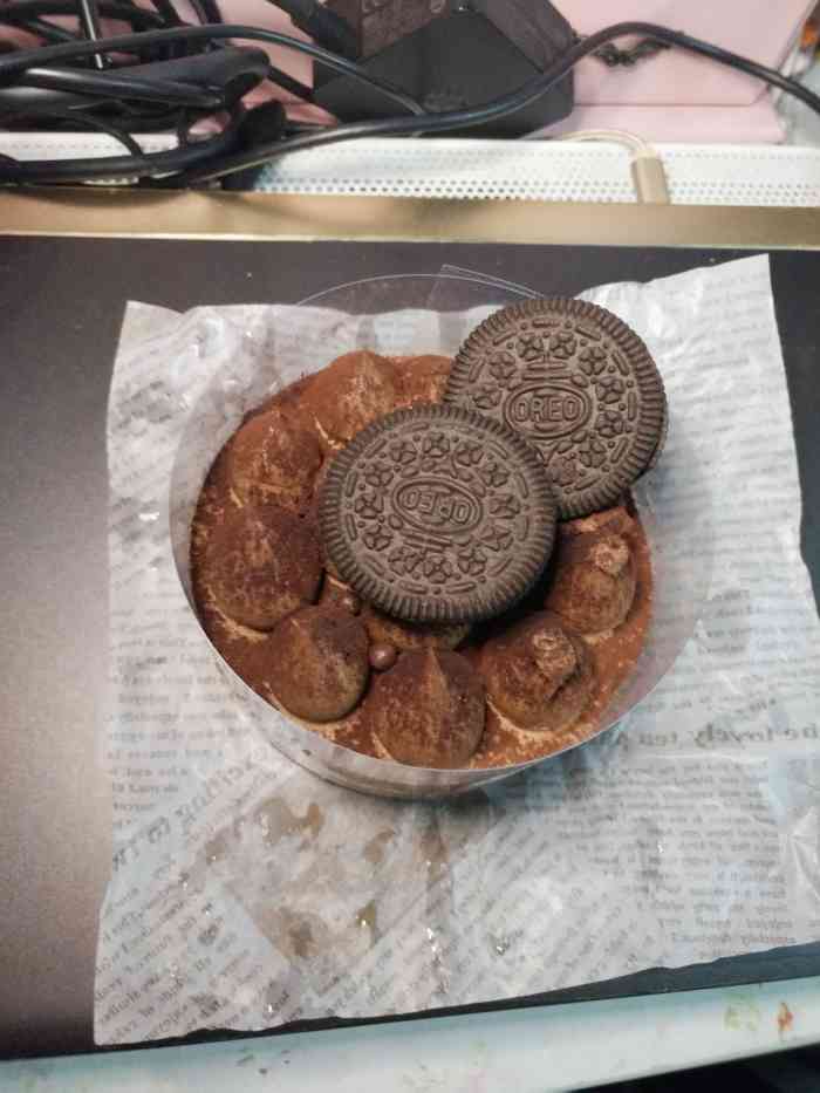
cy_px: 546
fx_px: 695
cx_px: 410
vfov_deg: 76.4
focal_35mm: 22
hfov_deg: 61.1
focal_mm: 3.79
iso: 775
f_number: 2
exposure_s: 1/14.3
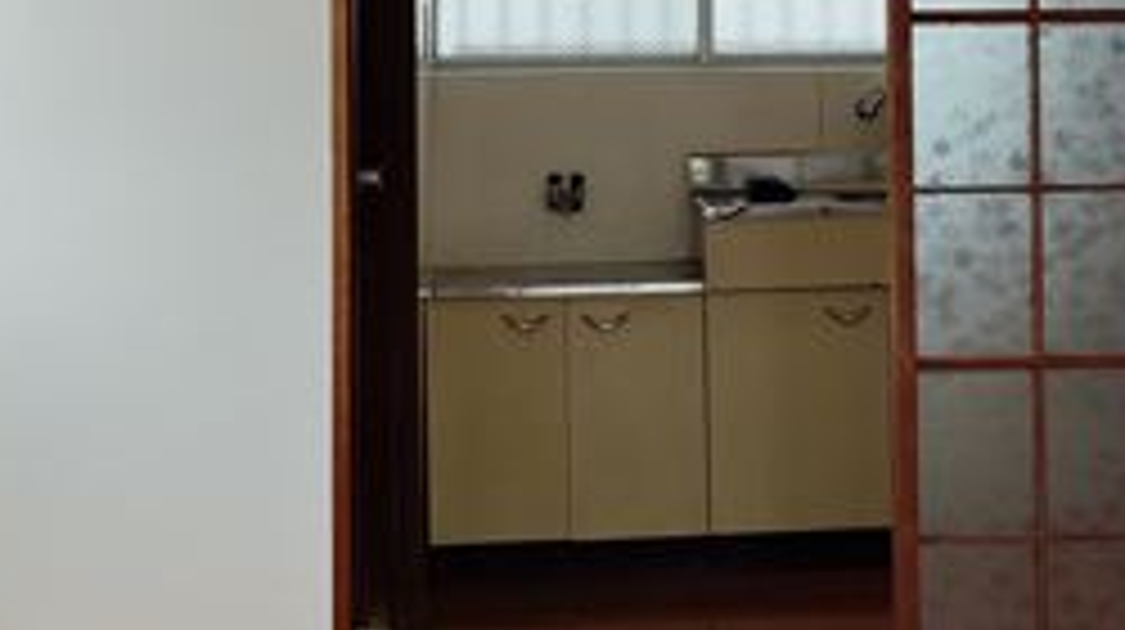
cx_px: 738
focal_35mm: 81
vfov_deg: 14.6
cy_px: -9
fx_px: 2414
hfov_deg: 26.1
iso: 50
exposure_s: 1/334
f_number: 1.8
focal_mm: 4.25
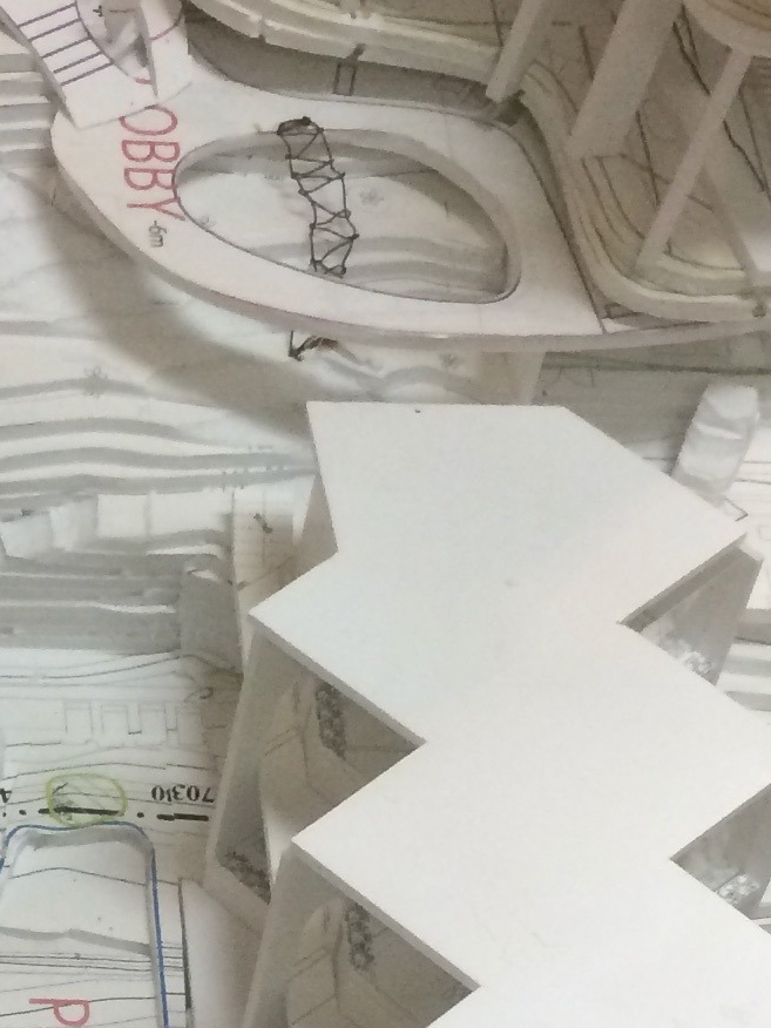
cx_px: -46
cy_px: 1134
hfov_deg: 13.5
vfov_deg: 17.6
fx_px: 3207
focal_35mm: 108
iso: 80
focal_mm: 4.15
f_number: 2.2
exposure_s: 1/33
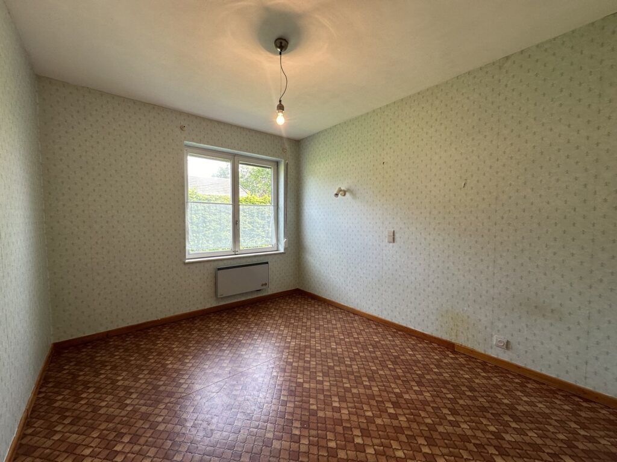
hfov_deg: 102.1
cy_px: 231
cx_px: 308
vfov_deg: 85.7
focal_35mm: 14
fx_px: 250
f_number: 2.2
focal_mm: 2.22
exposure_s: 1/99
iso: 64
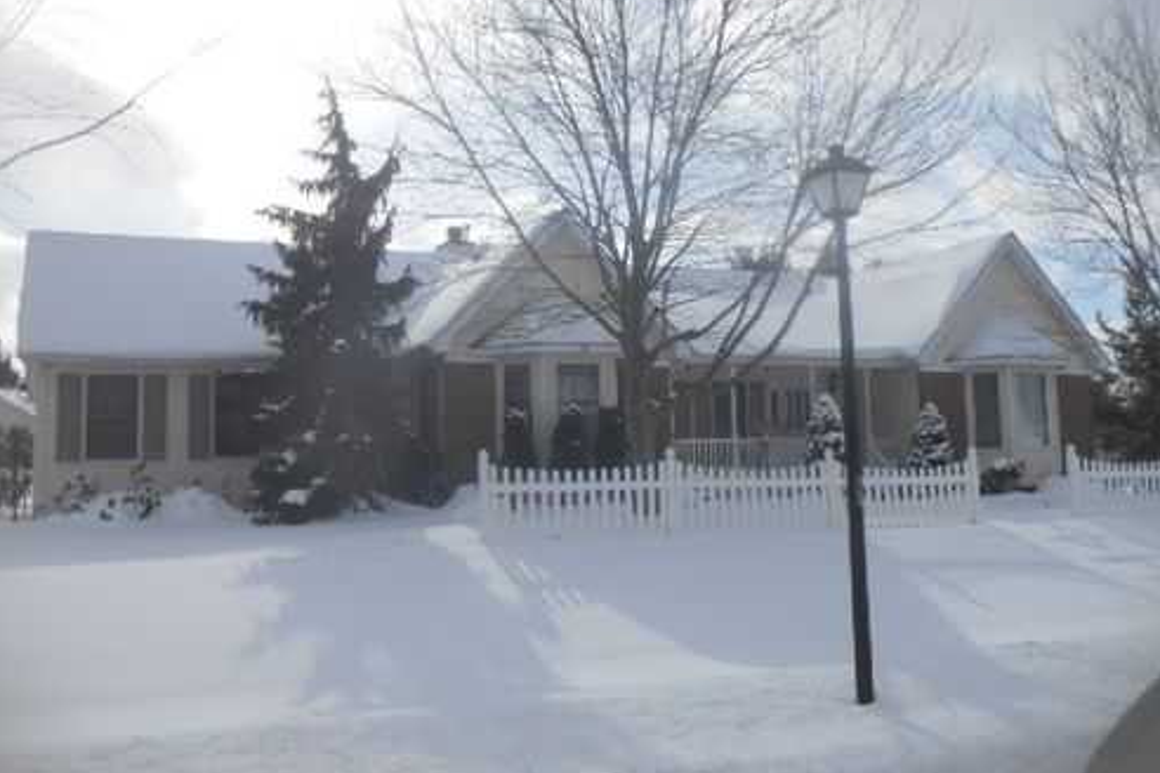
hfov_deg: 51.9
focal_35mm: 37
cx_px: 585
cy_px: 366
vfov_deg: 35.9
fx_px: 1192
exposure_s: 1/1600
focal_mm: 6.3
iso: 80
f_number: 3.7
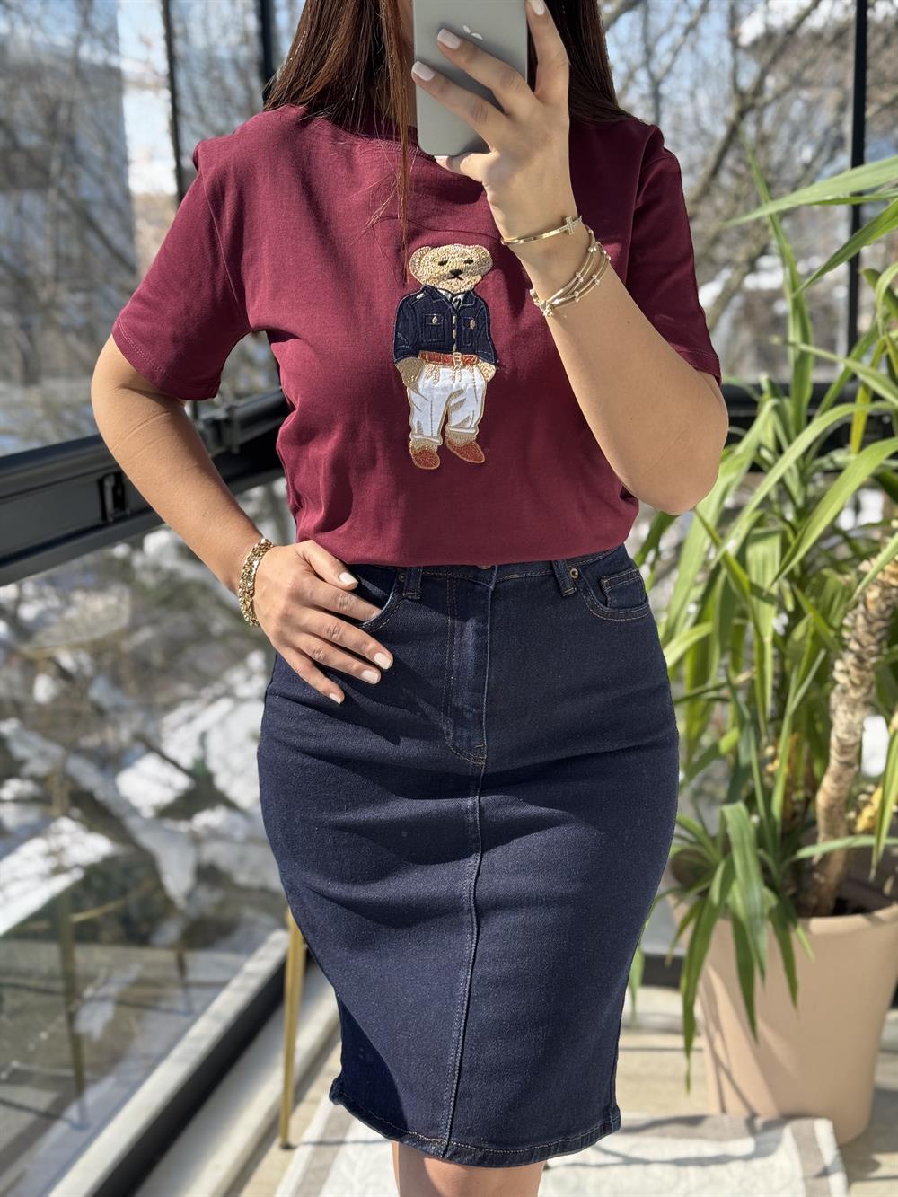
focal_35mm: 48
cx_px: 449
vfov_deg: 39.7
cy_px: 598
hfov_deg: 30.3
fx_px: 1660
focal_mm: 6.76
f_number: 1.78
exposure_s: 1/549
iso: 64
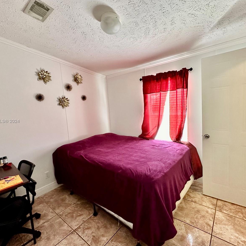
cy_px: 121
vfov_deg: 84.0
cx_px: 121
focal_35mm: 17
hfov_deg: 84.0
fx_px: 137
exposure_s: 1/99
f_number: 2.2
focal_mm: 2.22
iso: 250
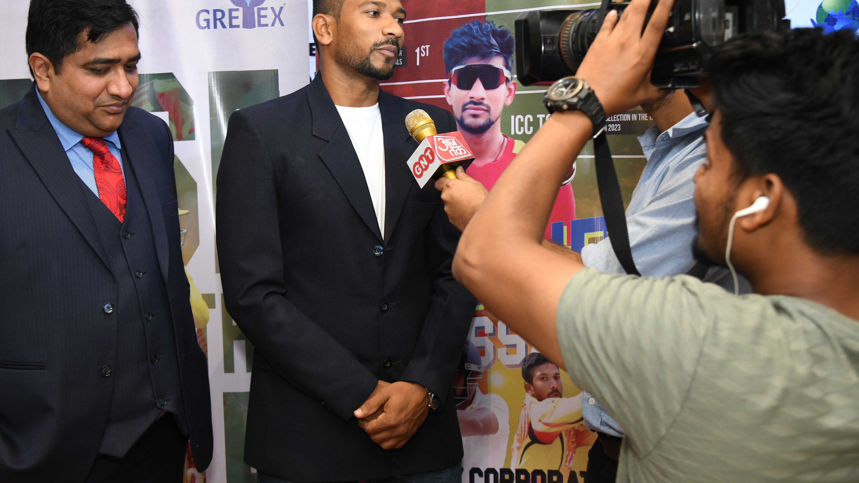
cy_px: 206
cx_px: 313
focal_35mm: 52
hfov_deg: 39.6
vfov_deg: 23.0
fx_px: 1184
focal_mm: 38
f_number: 4.5
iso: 1250
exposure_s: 1/160
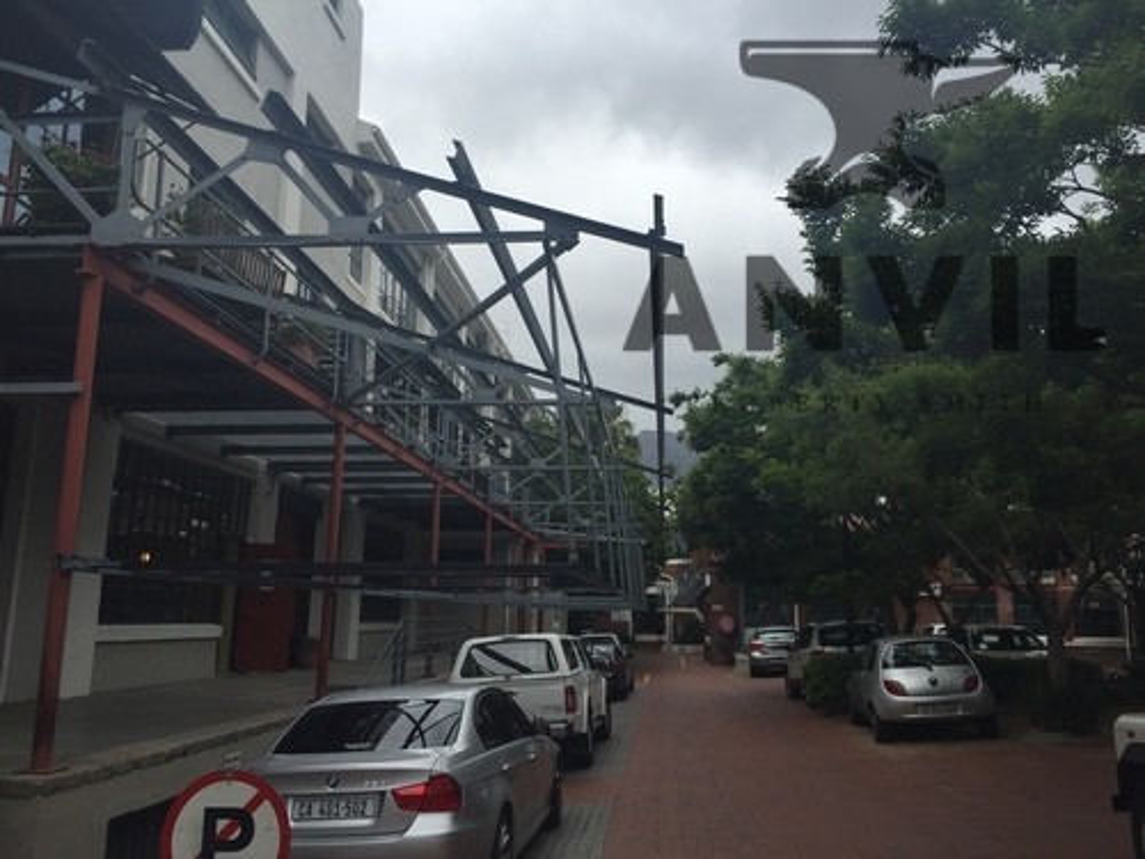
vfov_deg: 48.2
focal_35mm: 29
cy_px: 430
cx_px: 572
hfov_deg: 61.7
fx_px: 959
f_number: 2.2
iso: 32
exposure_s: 1/1799
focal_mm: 4.15
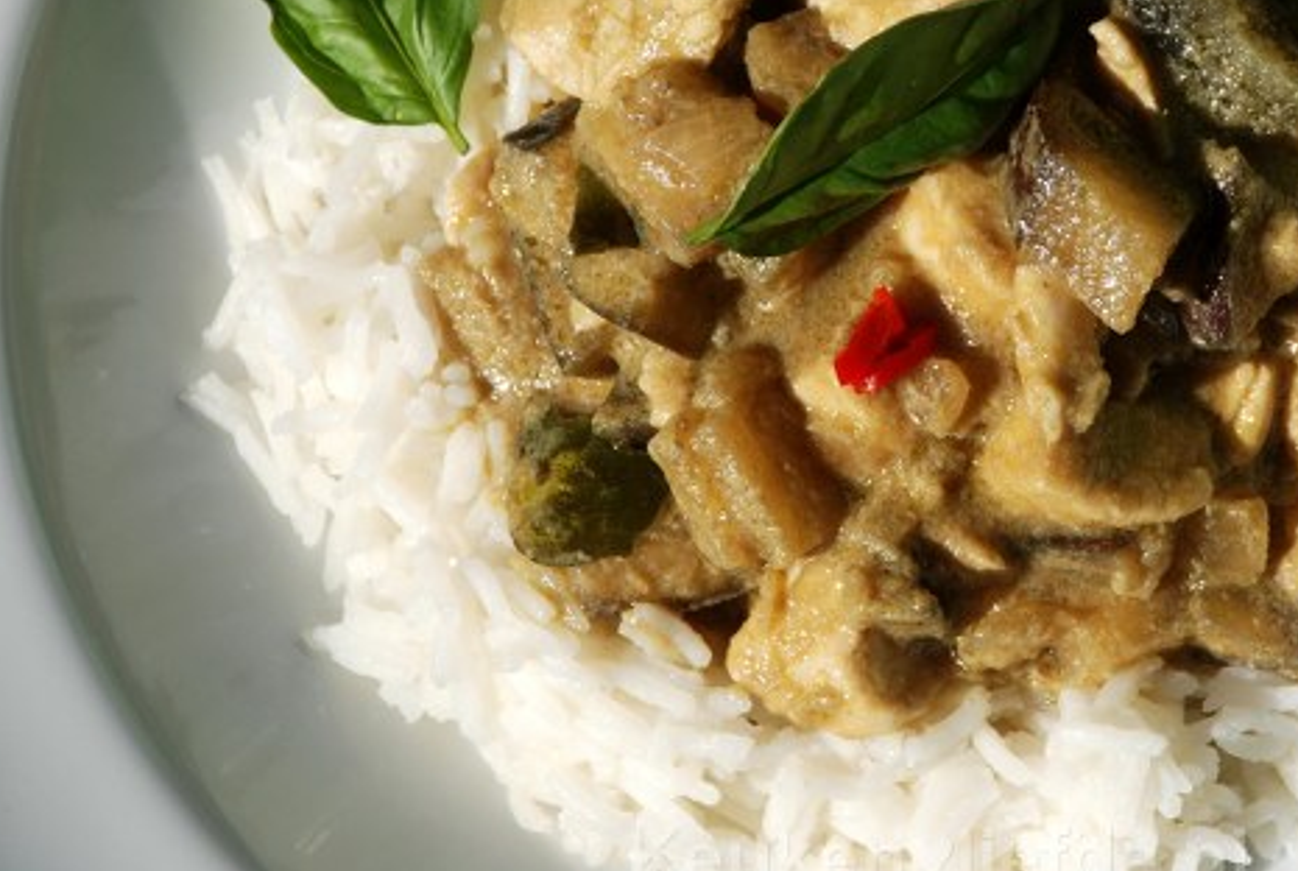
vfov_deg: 5.1
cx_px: 938
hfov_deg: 7.6
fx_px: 9785
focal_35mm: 271
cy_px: 154
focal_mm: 105
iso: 100
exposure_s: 1/500
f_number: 5.6
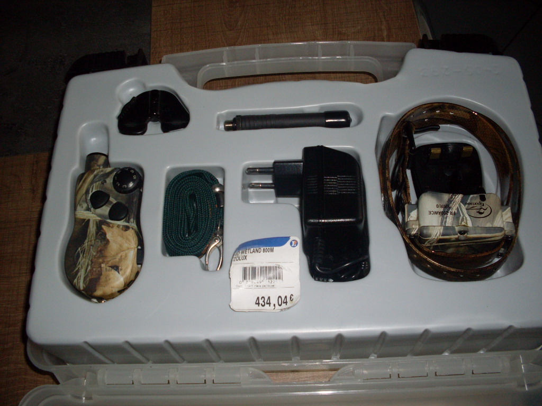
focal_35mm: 38
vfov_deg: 37.7
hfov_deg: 49.0
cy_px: 203
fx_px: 595
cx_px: 271
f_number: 2.8
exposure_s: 1/45
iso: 100
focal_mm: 6.3
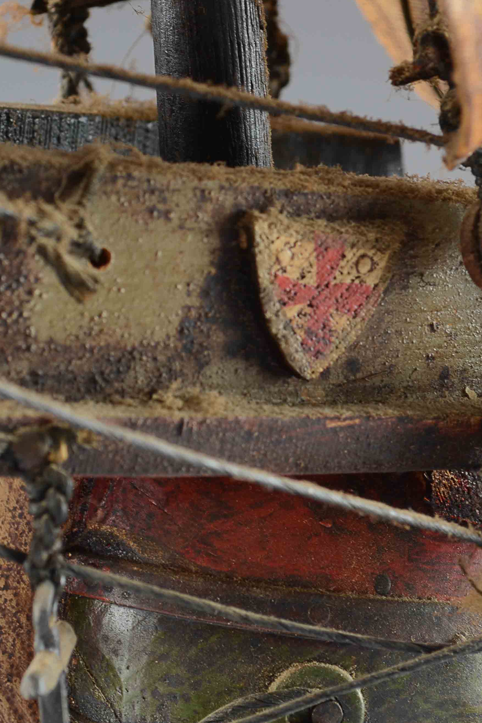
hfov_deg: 10.9
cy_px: 340
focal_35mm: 126
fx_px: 2529
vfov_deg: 16.3
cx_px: 224
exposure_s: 1/80
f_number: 8
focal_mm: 45
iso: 100
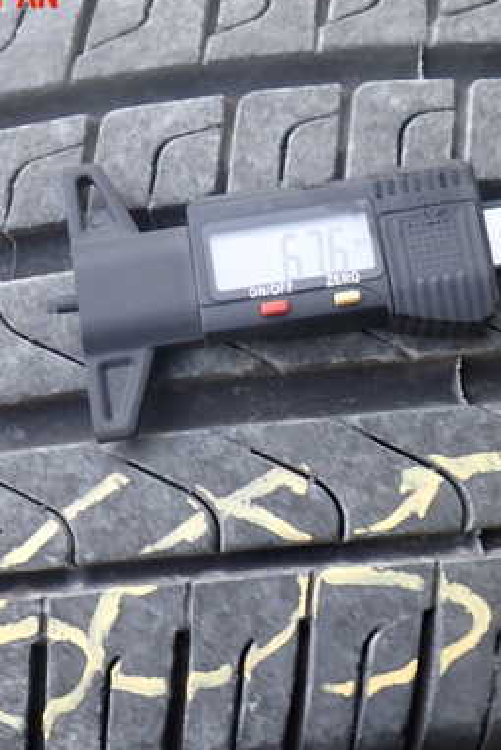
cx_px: 291
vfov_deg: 40.3
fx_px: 1022
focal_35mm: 49
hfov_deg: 27.5
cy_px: 412
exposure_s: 1/60
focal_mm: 5.4
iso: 200
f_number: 2.3
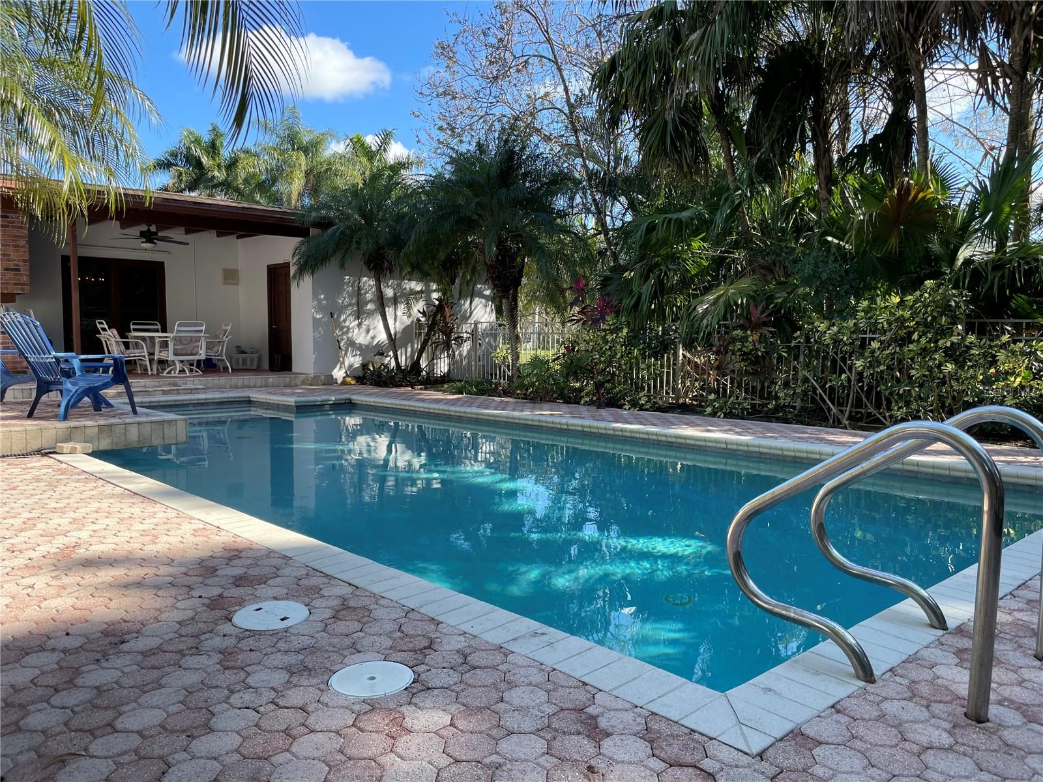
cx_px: 522
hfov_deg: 67.3
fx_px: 783
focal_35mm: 26
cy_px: 391
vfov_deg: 53.0
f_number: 1.6
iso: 32
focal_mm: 4.2
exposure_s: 1/633
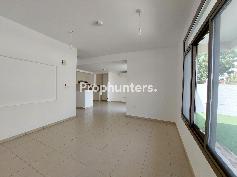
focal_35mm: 13
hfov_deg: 106.2
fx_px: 89
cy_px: 88
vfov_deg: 89.9
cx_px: 118
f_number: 2.2
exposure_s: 1/50
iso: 80
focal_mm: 1.74
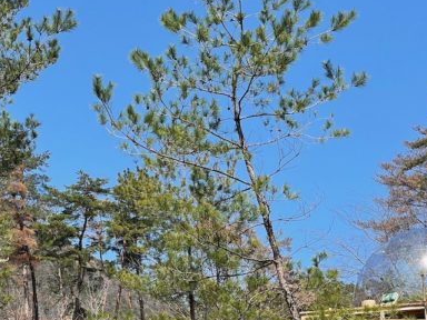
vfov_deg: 14.2
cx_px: 195
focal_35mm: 104
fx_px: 1283
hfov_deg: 18.9
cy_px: 202
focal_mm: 6
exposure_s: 1/872
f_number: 2
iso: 25
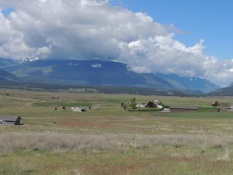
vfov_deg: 26.4
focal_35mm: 55
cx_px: 212
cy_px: 56
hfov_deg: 33.0
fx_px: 370
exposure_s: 1/1600
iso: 100
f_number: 3.9
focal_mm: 5.3
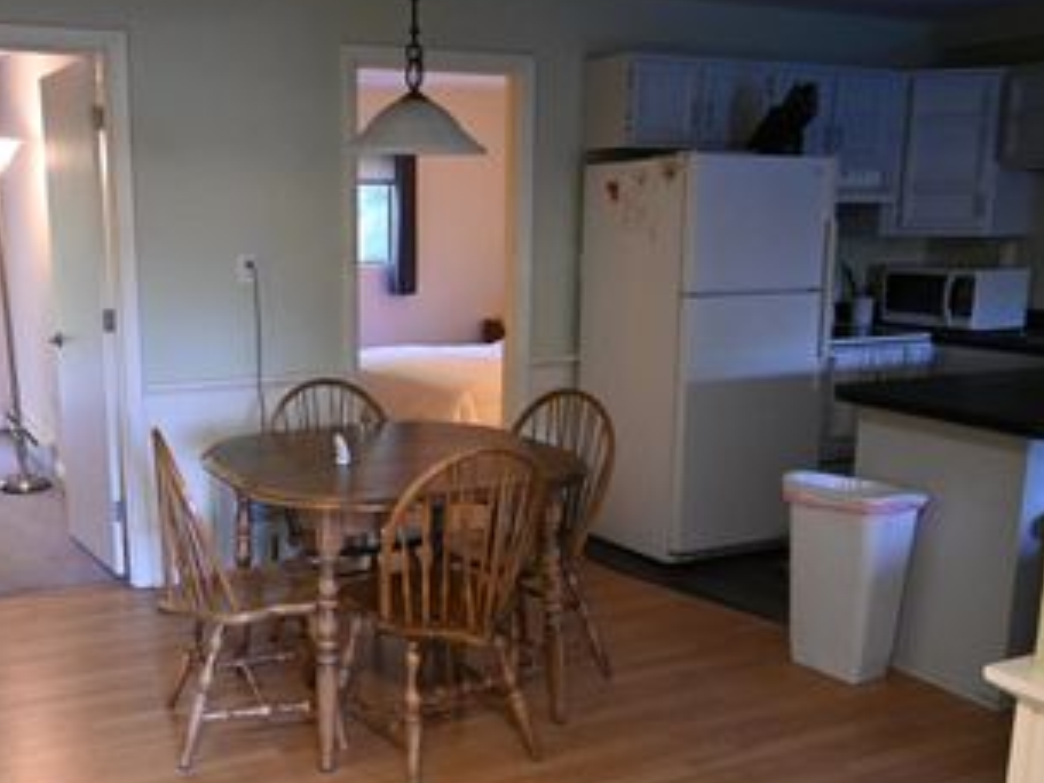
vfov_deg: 37.6
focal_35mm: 38
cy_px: 469
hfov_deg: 48.4
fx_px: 1146
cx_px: 374
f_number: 3.5
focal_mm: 16
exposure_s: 1/125
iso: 3200
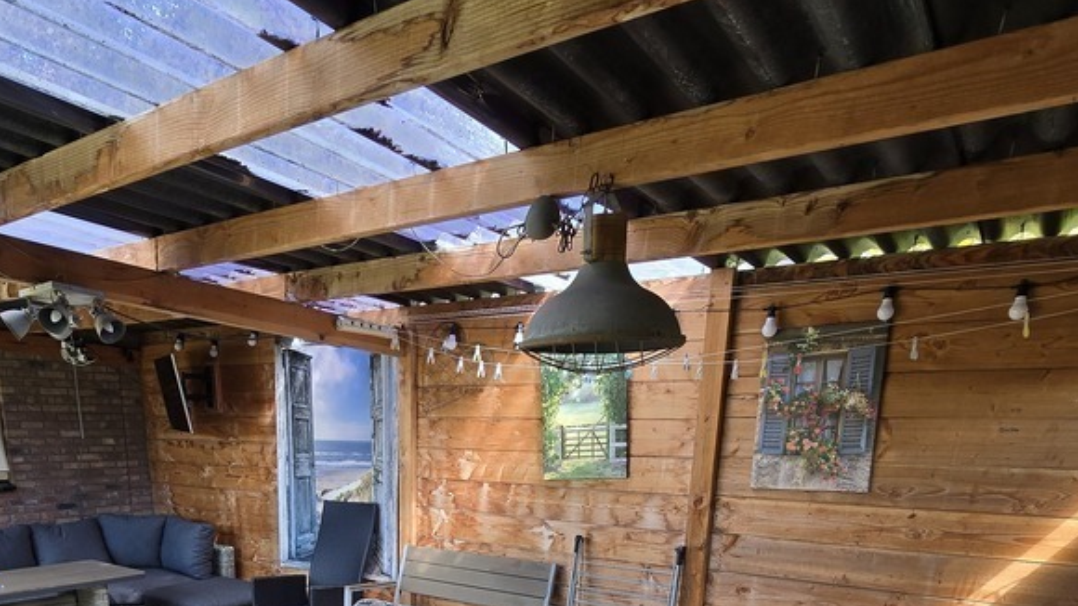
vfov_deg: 38.9
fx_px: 714
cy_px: 647
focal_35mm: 25
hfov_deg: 73.2
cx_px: 429
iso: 50
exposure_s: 1/108
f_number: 2.2
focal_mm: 2.2
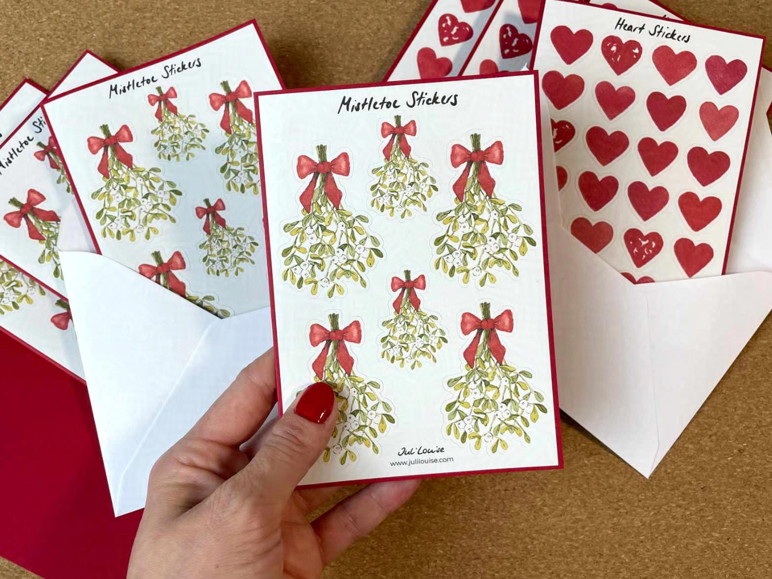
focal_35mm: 30
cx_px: 338
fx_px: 669
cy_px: 271
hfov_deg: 59.8
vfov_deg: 46.8
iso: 64
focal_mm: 4.2
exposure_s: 1/100
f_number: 1.6
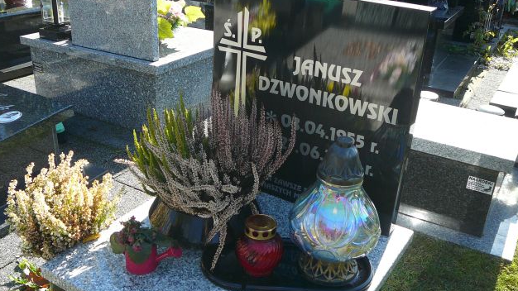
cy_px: 161
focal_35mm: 39
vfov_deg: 30.4
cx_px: 255
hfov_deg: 51.6
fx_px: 536
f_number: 2.8
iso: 80
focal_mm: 5.2
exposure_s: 1/250
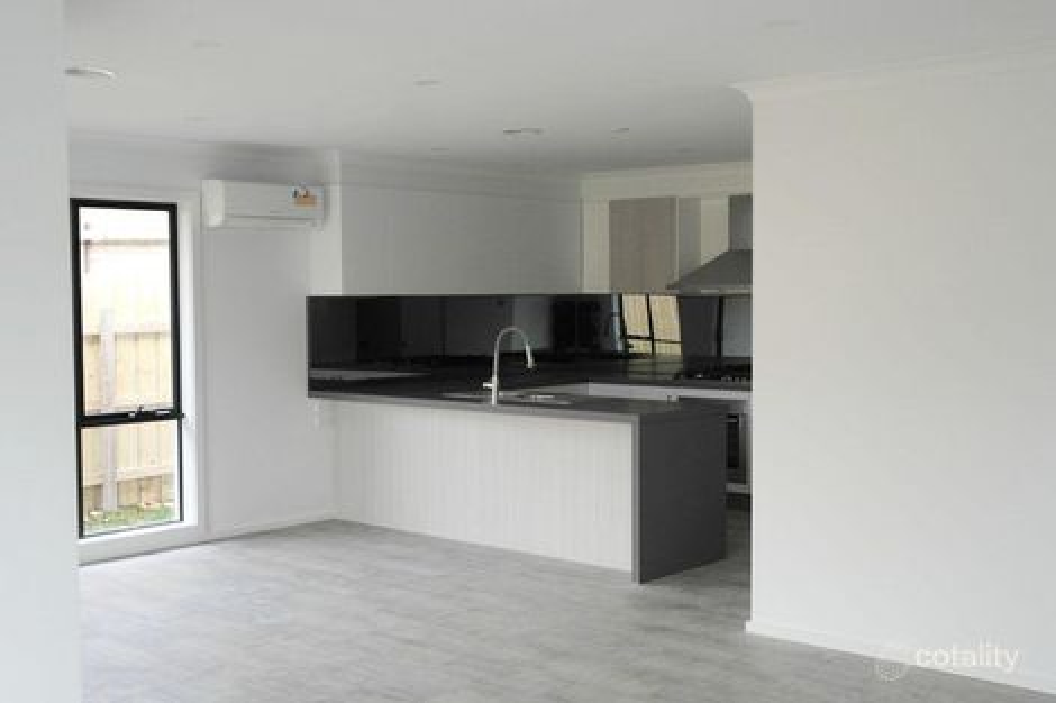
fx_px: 1261
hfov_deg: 45.4
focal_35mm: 43
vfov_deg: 31.2
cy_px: 352
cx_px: 528
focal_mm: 28
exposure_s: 1/80
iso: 400
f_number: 4
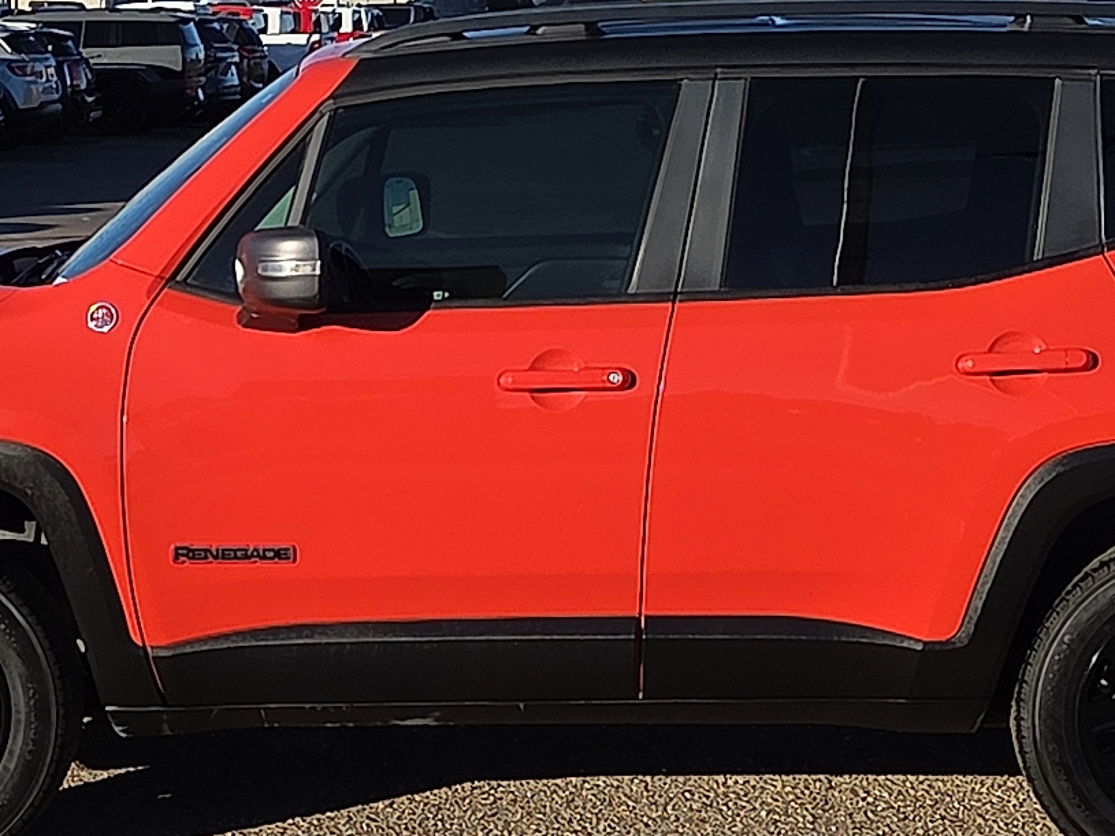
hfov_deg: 18.2
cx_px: 547
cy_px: 405
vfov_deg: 13.7
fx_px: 3478
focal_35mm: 108
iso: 78
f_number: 1.8
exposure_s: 1/10000
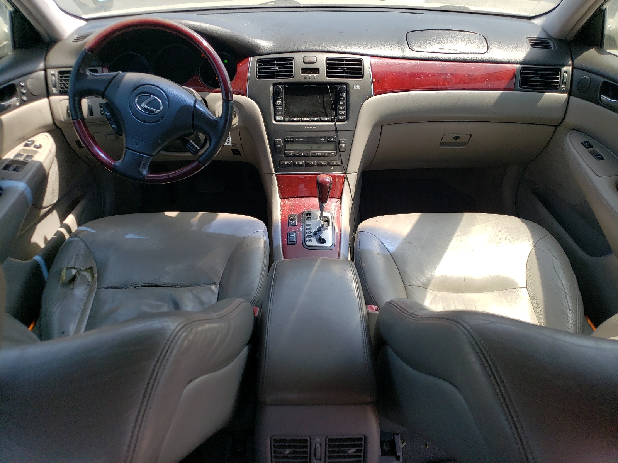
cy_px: 232
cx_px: 309
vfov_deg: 53.1
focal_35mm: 26
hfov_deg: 67.3
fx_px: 464
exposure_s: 1/769
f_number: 1.5
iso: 50
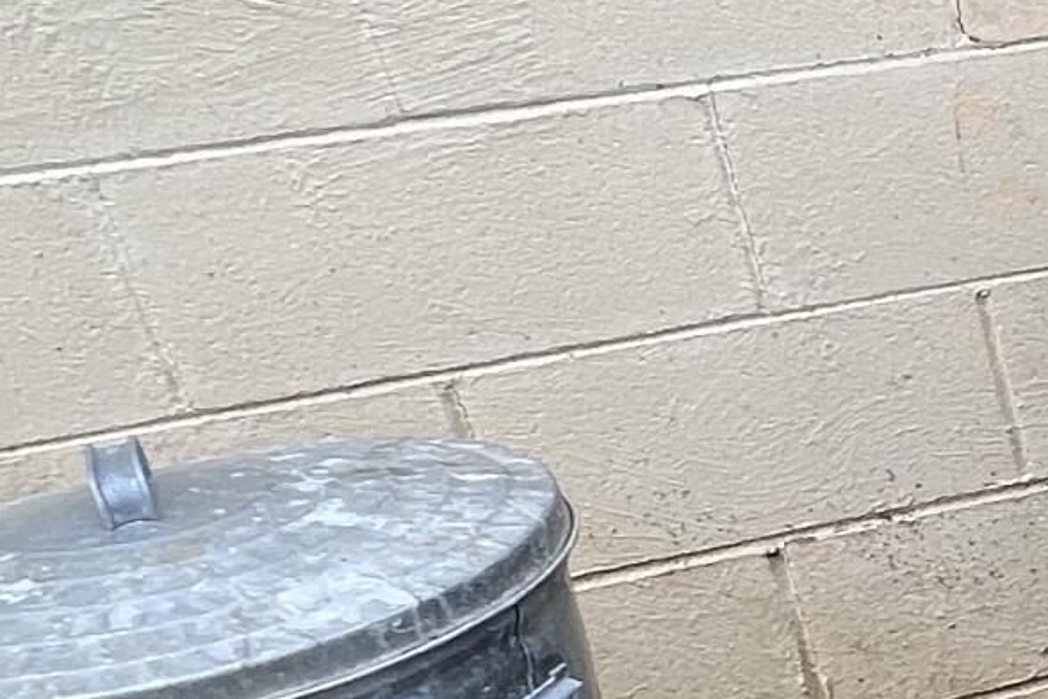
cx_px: 1961
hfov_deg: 19.9
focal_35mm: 69
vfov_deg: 19.6
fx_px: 2009
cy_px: 542
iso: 32
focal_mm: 1.57
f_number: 1.8
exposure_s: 1/125
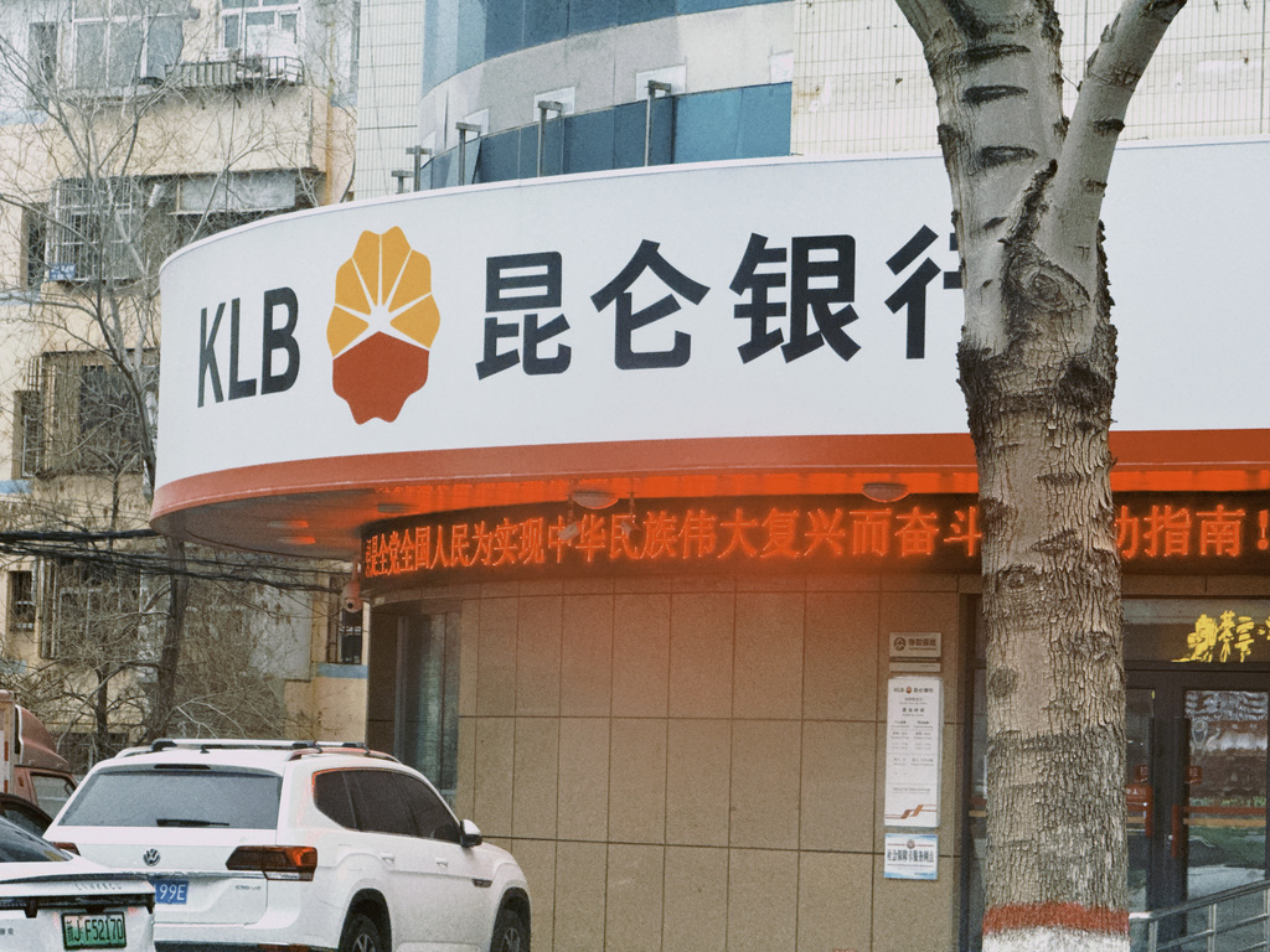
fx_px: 4403
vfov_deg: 12.3
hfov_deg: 16.4
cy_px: 476
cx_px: 635
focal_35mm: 120
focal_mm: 15.66
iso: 320
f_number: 2.8
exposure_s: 1/121
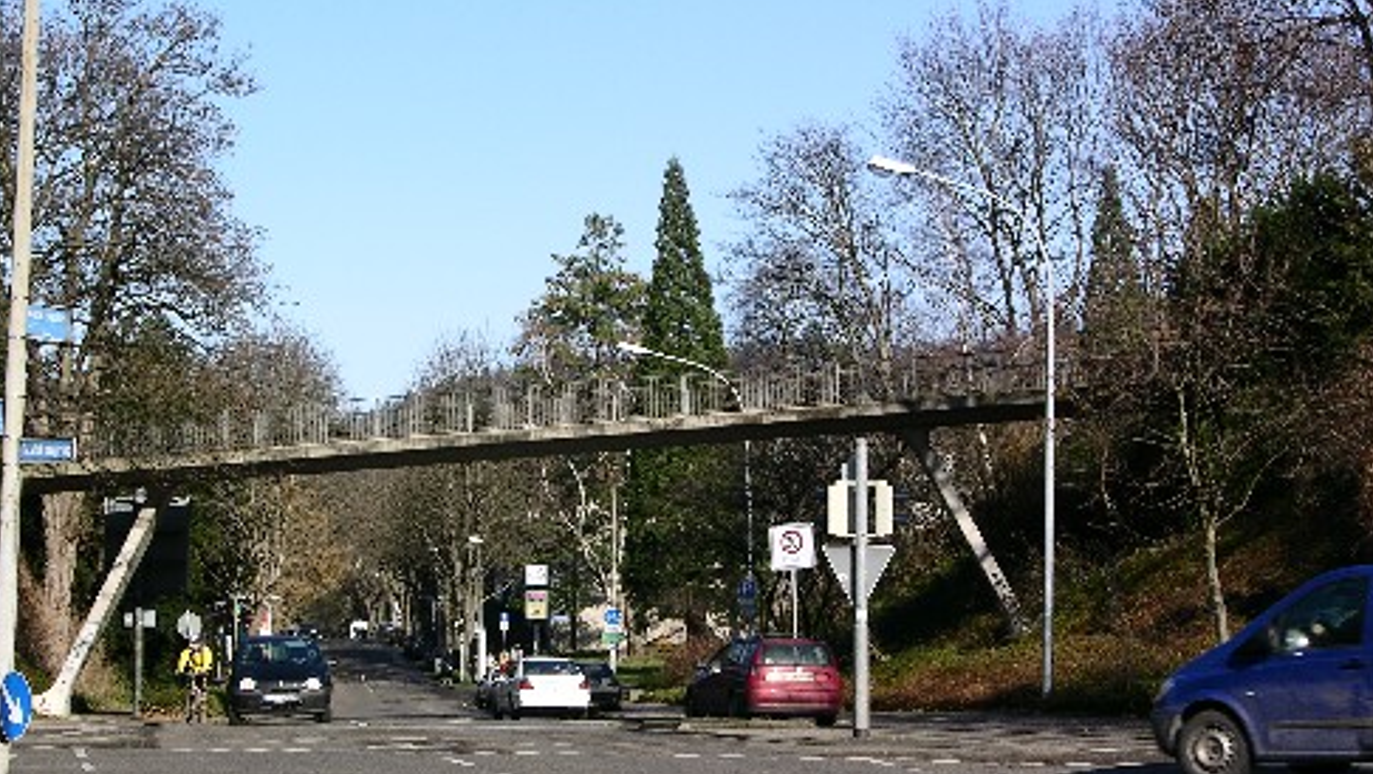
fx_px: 3351
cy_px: 503
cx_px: 606
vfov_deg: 13.2
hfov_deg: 23.1
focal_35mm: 92
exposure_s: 1/170
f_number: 6.6
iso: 50
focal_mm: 17.8
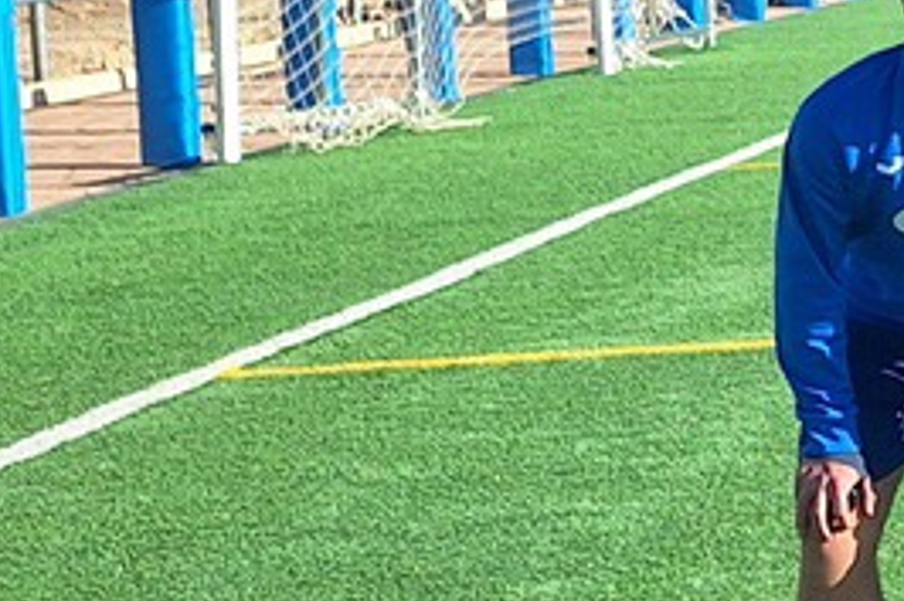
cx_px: 2321
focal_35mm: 135
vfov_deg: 10.1
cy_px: 70
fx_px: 3388
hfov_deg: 11.7
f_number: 1.8
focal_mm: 5.54
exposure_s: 1/2375
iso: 40
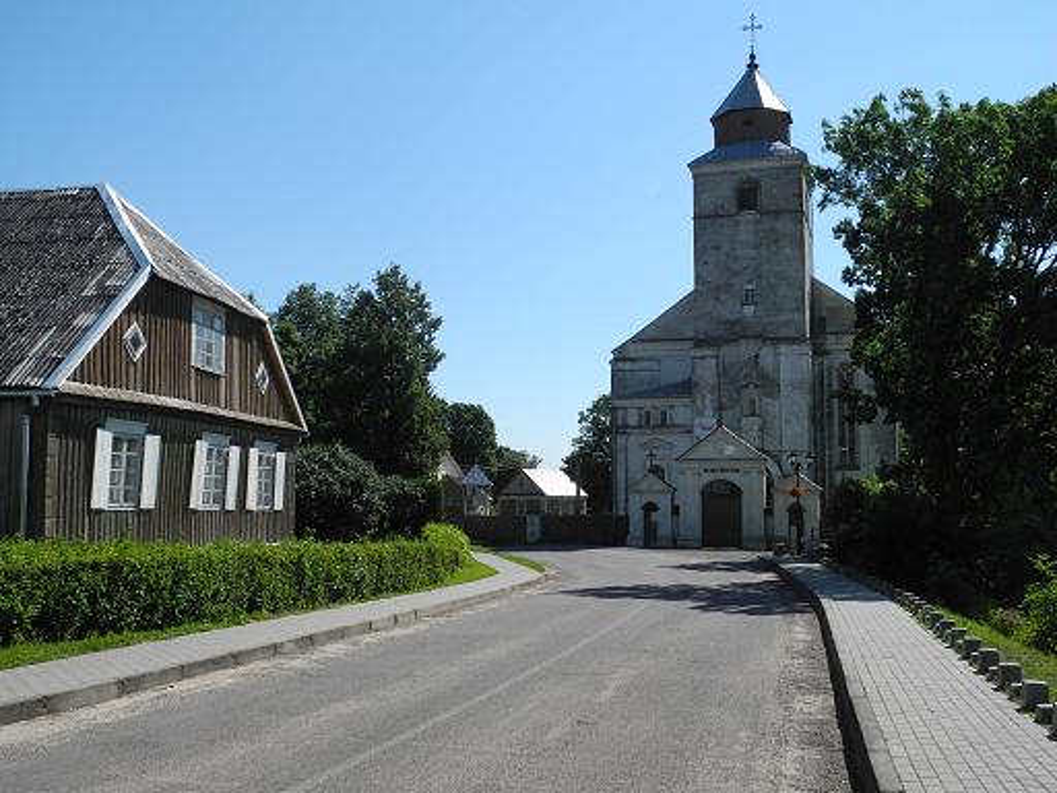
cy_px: 396
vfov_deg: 37.7
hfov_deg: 49.0
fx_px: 1160
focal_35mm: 38
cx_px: 528
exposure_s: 1/1000
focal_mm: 8.1
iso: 100
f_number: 4.5
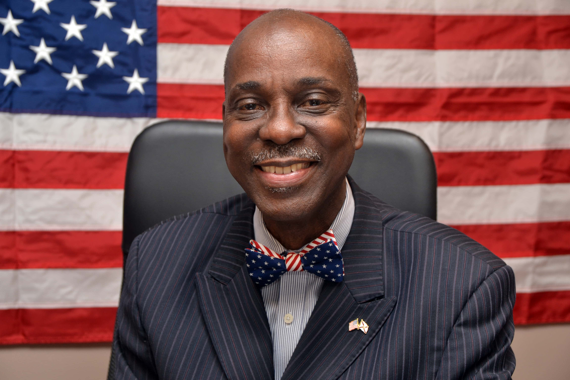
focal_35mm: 75
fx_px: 1187
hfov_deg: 27.0
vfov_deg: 18.2
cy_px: 190
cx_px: 285
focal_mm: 50
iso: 400
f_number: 5.6
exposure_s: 1/60
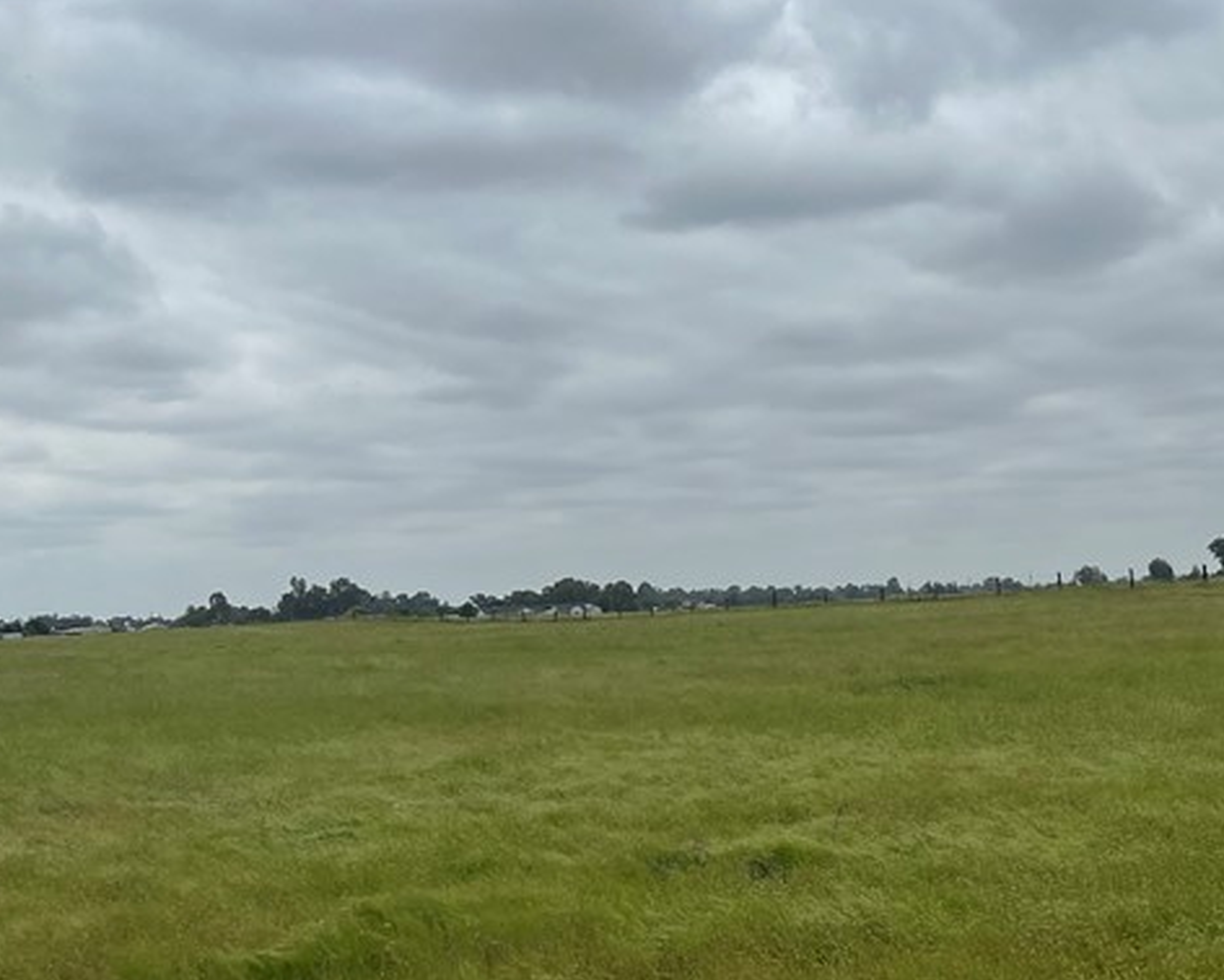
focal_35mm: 55
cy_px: 716
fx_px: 1993
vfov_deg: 27.3
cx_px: 1268
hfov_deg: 31.2
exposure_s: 1/5882
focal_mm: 5.7
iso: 50
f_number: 1.5
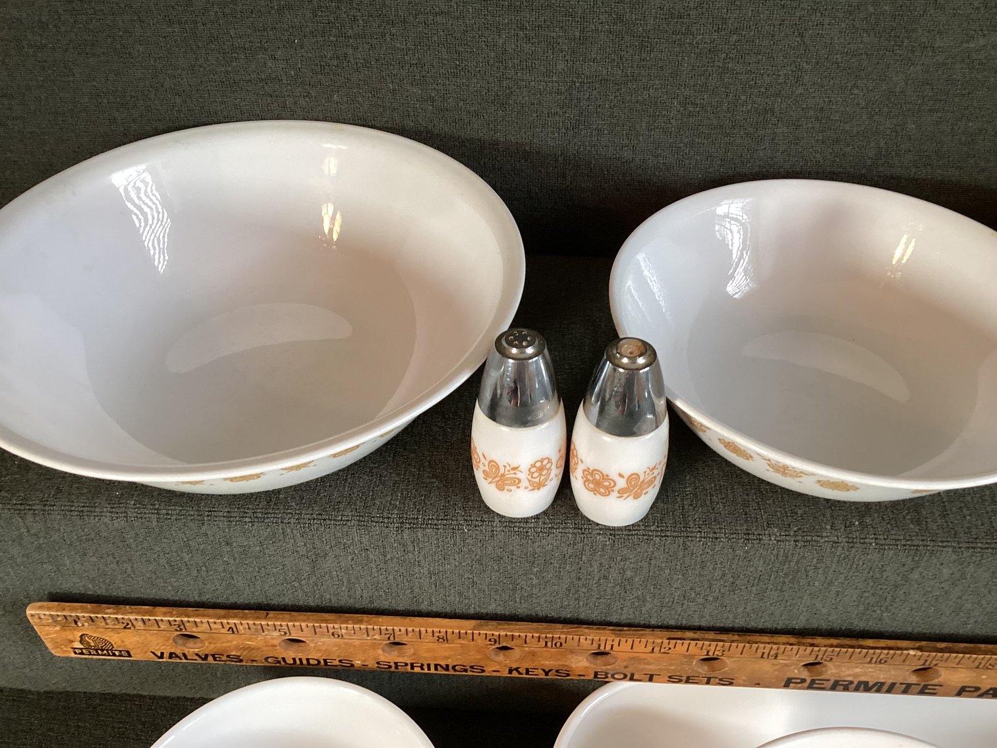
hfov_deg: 58.3
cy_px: 374
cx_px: 498
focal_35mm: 31
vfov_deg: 45.4
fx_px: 893
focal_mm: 3.3
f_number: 2.4
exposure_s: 1/60
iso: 160
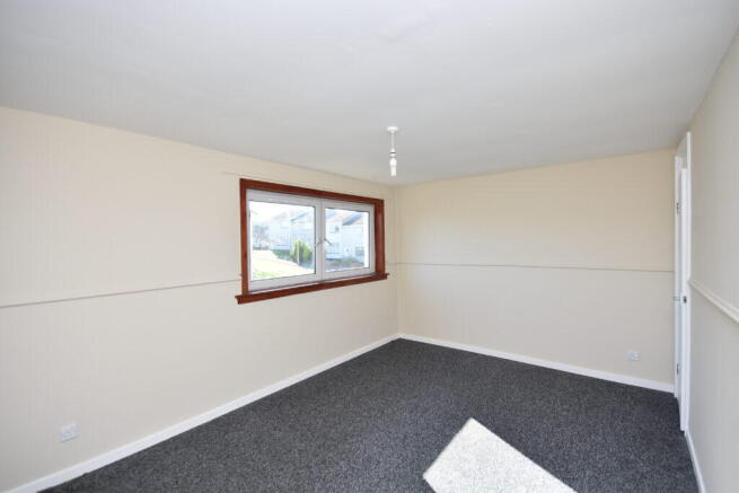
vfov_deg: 77.4
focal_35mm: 15
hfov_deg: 100.4
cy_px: 246
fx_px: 308
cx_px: 370
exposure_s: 1/160
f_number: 6.3
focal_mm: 10
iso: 400
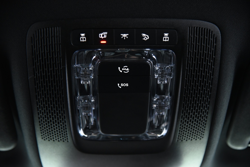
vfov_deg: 16.1
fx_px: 590
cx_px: 125
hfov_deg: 23.9
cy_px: 84
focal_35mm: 85
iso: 4000
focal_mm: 85
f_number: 4
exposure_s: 1/20
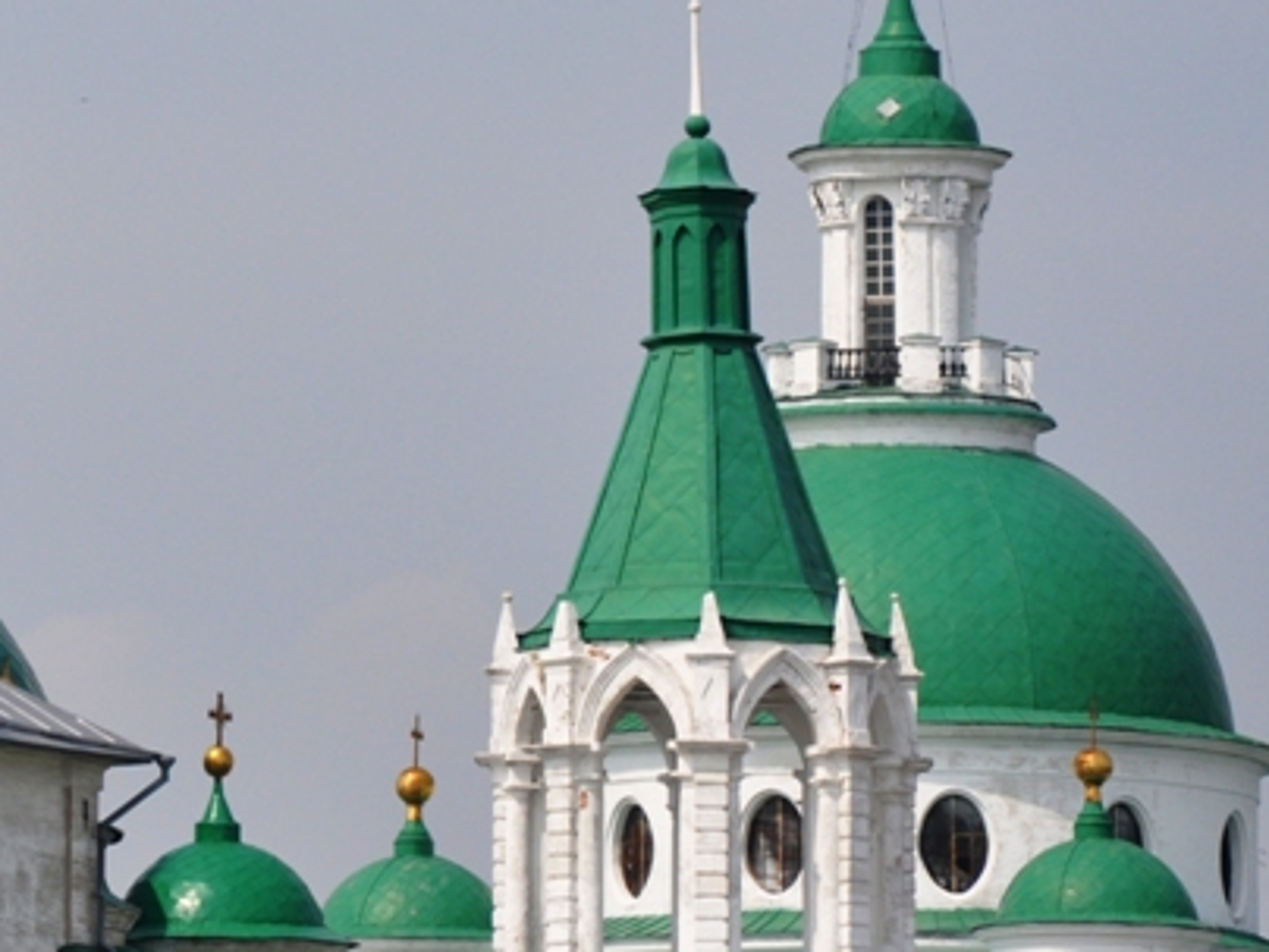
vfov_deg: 3.9
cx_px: 273
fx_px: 14048
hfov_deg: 5.2
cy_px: 60
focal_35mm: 383
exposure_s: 1/2000
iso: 400
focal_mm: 105
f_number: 8
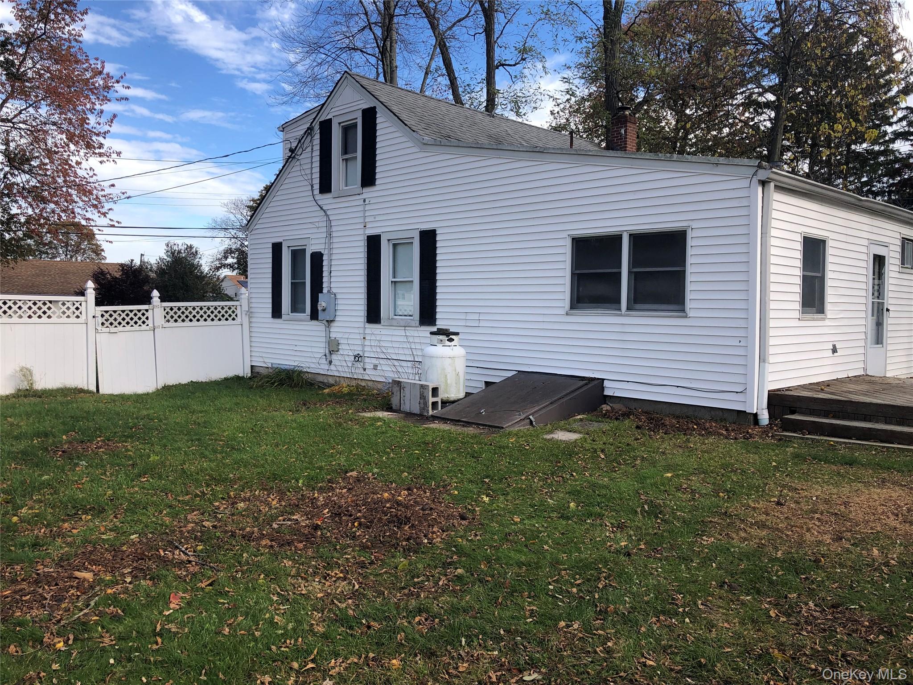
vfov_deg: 49.7
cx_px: 456
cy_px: 342
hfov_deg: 63.4
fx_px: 739
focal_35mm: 28
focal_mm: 3.99
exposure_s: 1/704
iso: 20
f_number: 1.8
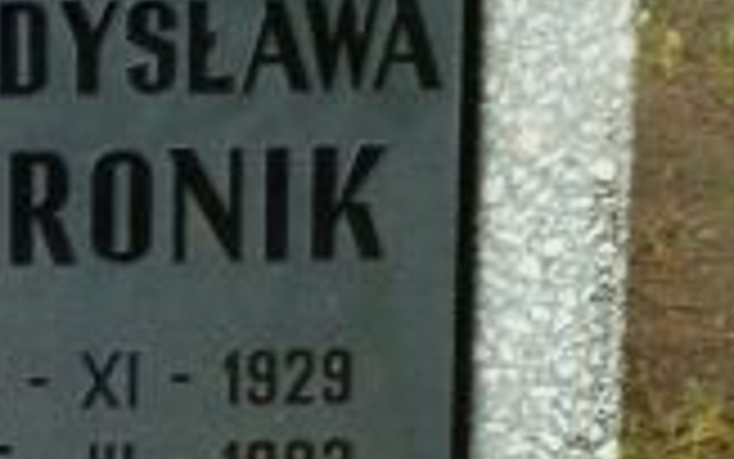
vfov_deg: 4.4
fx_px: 5983
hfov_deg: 7.0
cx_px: 0
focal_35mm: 299
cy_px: 320
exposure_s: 1/40
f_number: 4.3
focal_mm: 15.8
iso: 400
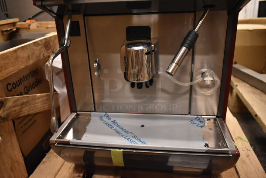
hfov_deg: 61.9
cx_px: 133
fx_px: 222
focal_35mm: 30
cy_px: 89
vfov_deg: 43.7
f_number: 3.8
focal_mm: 20
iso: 3200
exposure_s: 1/125
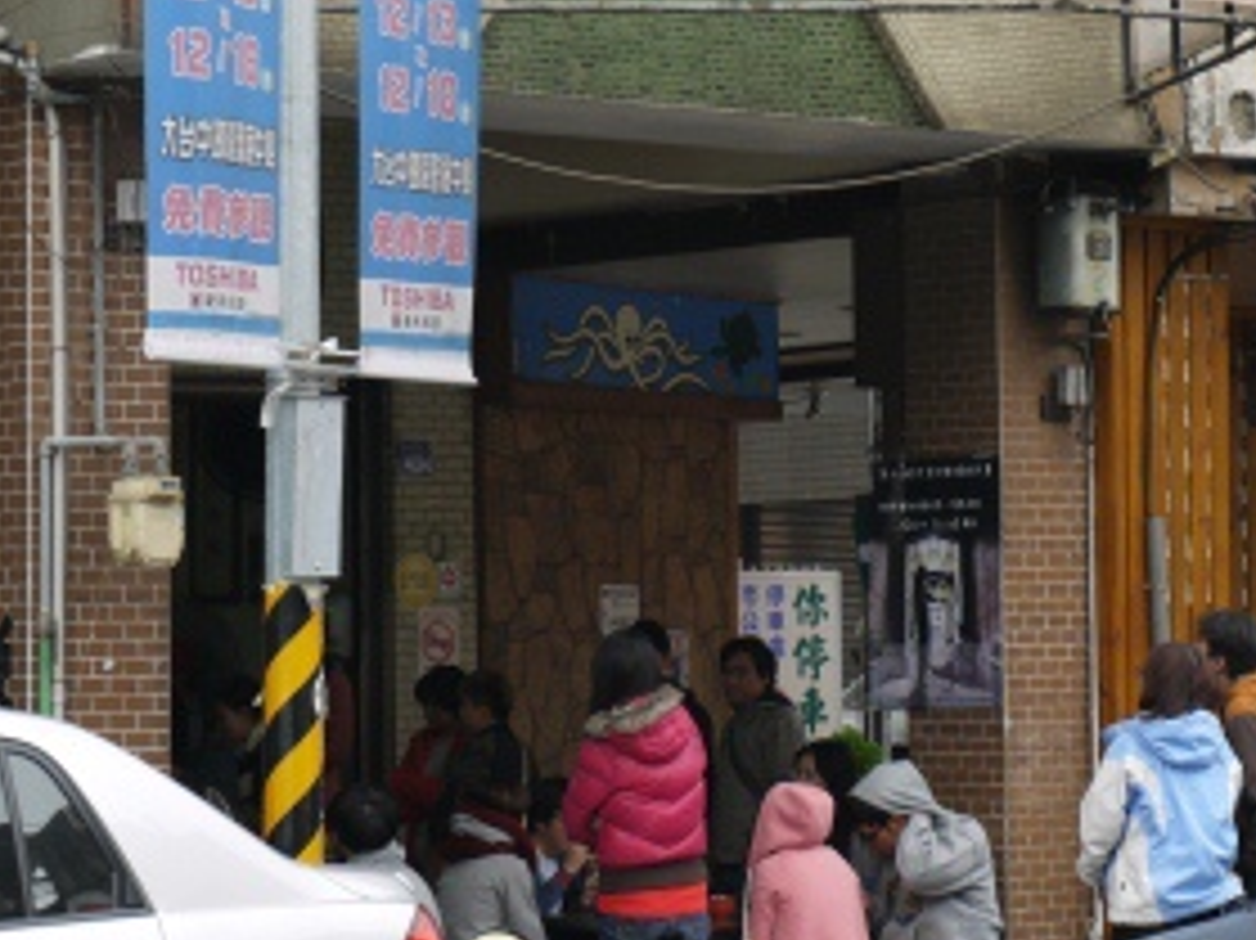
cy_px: 292
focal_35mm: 135
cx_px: 662
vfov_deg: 11.0
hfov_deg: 14.6
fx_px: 4896
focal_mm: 42
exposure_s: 1/80
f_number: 5.6
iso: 400
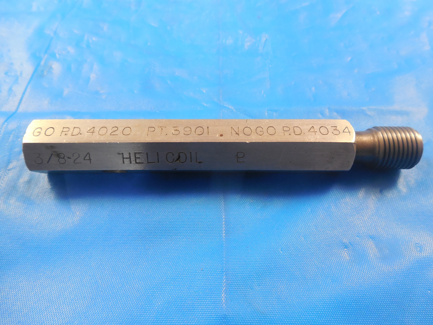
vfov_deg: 54.9
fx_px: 313
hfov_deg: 69.4
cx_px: 216
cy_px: 162
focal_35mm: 25
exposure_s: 1/25
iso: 400
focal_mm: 4.5
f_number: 3.3
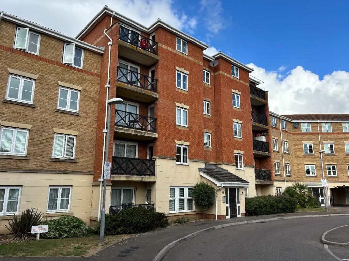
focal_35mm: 26
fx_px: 262
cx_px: 174
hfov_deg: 67.3
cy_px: 130
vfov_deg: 53.1
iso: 50
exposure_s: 1/1912
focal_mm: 5.96
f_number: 1.6
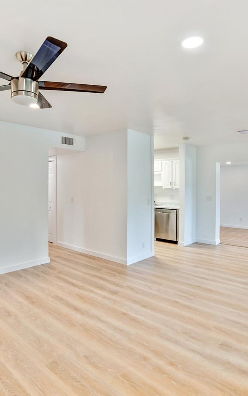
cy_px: 195
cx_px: 100
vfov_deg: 79.6
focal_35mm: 22
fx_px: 238
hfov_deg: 54.7
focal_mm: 14
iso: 100
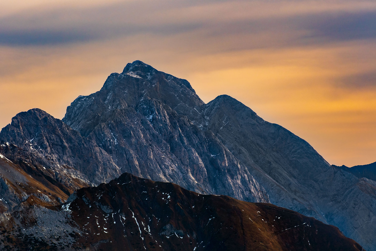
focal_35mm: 210
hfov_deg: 9.8
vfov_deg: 6.5
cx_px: 188
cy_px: 126
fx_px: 2193
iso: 200
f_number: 8
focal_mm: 140
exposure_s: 1/1000
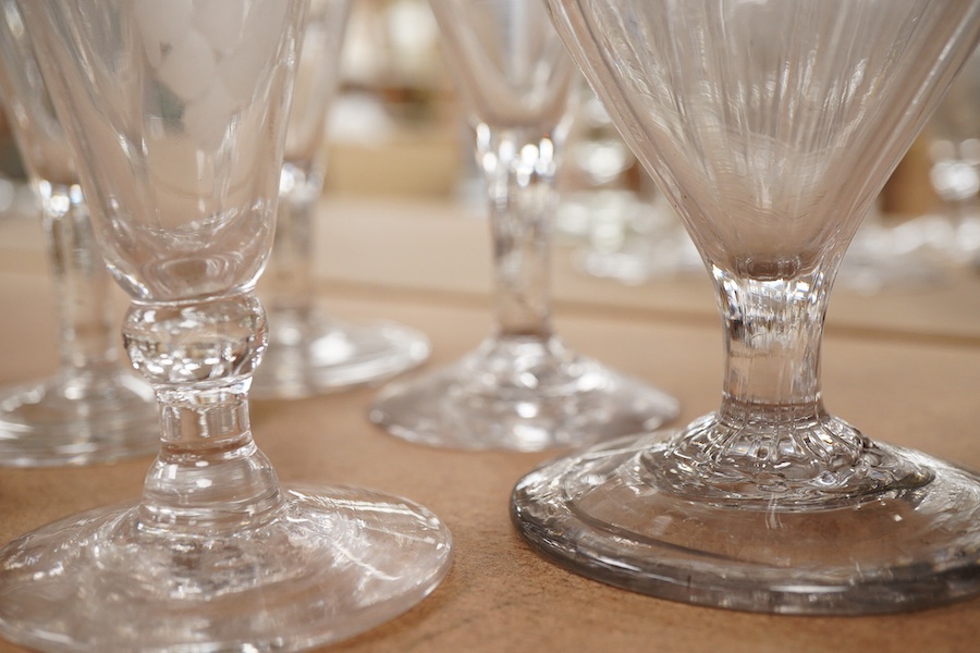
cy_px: 326
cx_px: 490
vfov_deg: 29.9
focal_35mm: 45
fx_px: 1225
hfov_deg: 43.6
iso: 1250
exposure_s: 1/125
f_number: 8
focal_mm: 30
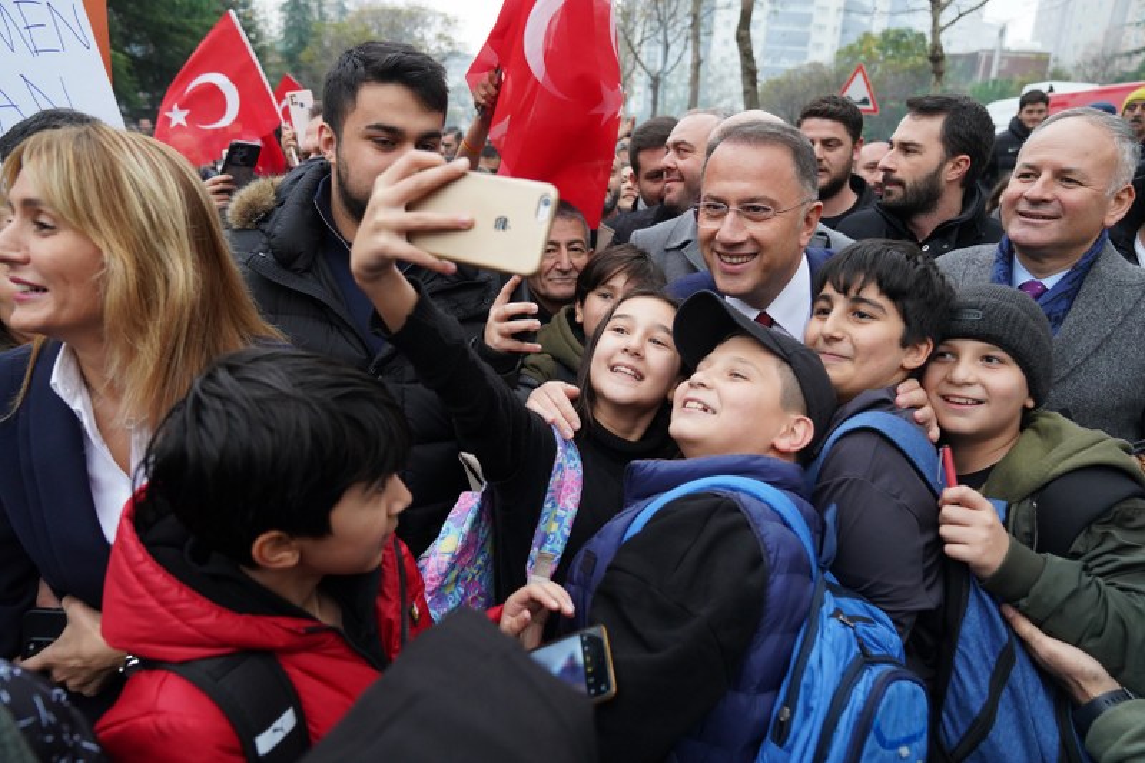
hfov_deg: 73.8
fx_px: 763
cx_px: 572
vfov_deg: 53.1
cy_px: 382
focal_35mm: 24
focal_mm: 24
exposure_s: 1/400
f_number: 3.5
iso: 2000
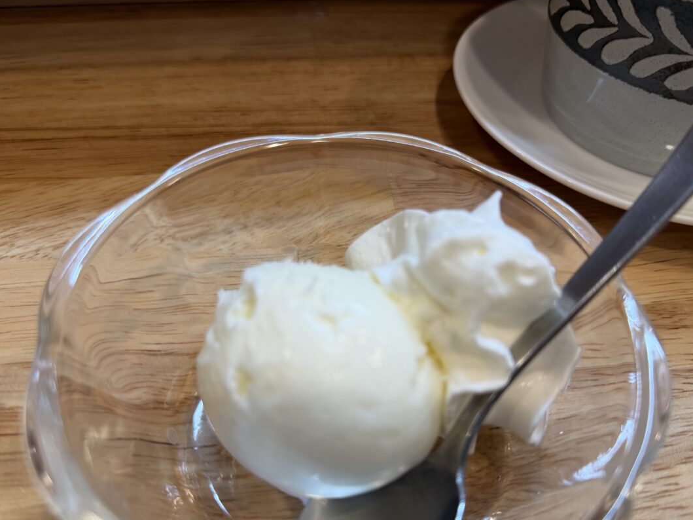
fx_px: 581
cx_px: 366
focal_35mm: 29
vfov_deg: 48.1
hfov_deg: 61.6
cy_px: 300
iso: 80
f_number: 1.78
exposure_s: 1/120
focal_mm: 6.76
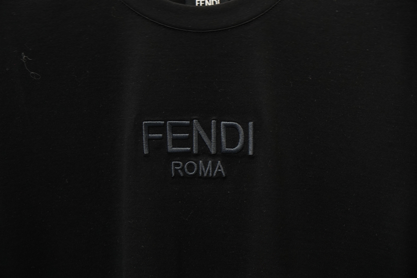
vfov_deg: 13.0
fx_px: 1216
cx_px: 208
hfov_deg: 19.5
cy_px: 139
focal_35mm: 105
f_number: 4
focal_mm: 70
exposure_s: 1/125
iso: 400
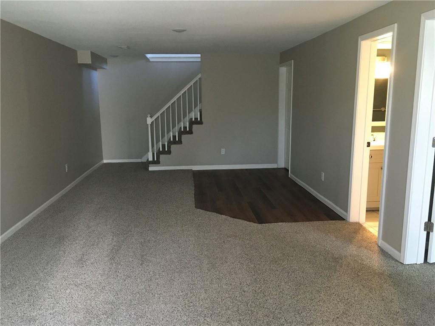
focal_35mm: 29
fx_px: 364
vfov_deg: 48.2
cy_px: 163
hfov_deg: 61.7
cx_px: 218
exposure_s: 1/20
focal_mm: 4.15
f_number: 2.2
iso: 200
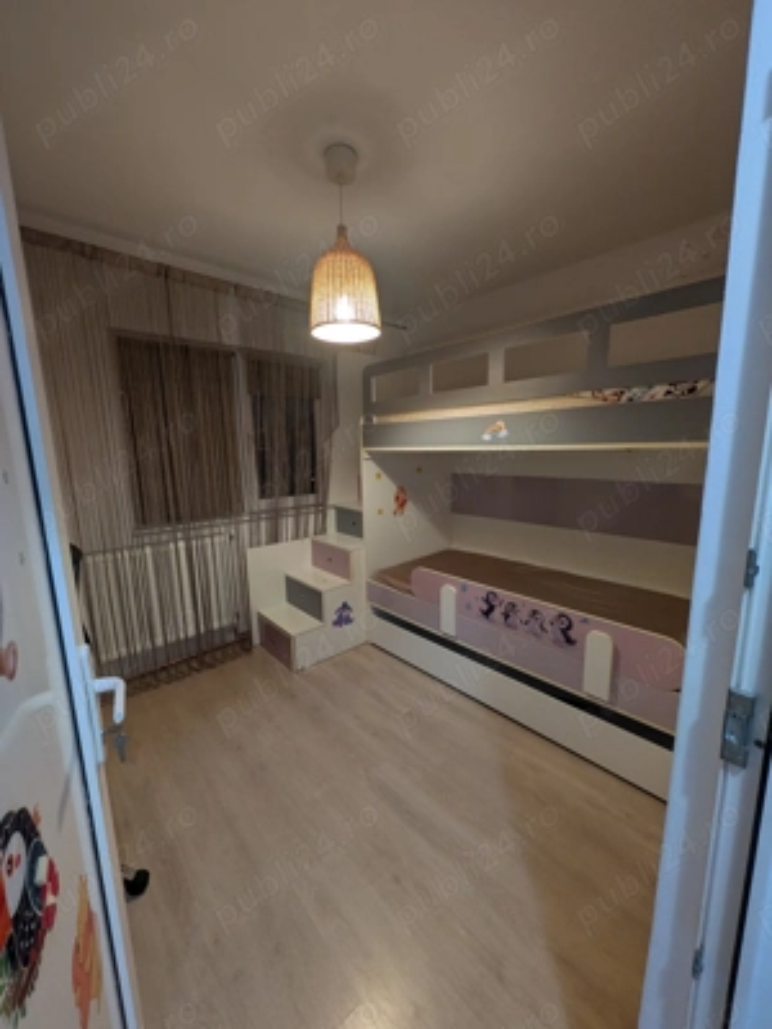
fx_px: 416
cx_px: 386
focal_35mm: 14
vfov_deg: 102.1
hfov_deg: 85.7
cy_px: 514
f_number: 2.2
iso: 143
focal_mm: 1.83
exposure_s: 1/25
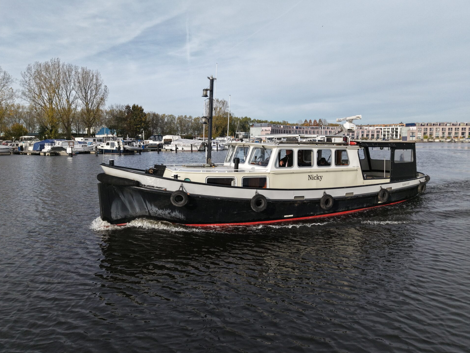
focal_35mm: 25
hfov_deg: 69.4
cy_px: 171
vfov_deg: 54.9
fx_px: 339
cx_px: 242
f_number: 1.8
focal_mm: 8.67
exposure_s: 1/1000
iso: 400
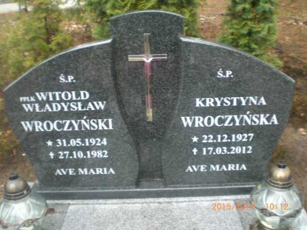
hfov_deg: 49.0
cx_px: 154
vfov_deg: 37.7
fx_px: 337
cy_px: 115
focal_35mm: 38
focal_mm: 6.3
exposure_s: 1/50
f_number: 3.1
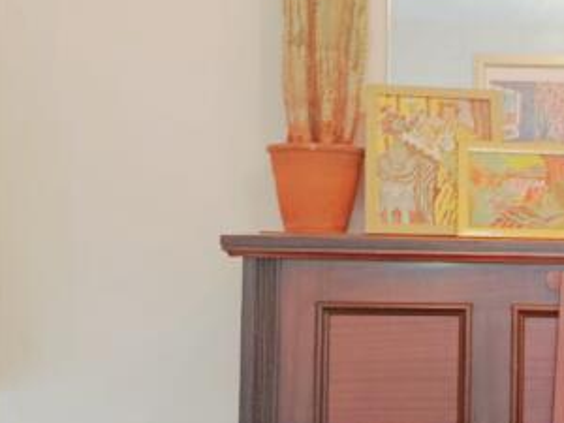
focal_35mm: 82
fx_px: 1336
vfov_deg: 18.0
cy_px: 271
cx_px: 594
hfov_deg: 22.7
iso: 976
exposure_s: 1/33.3
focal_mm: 5.24
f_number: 1.7
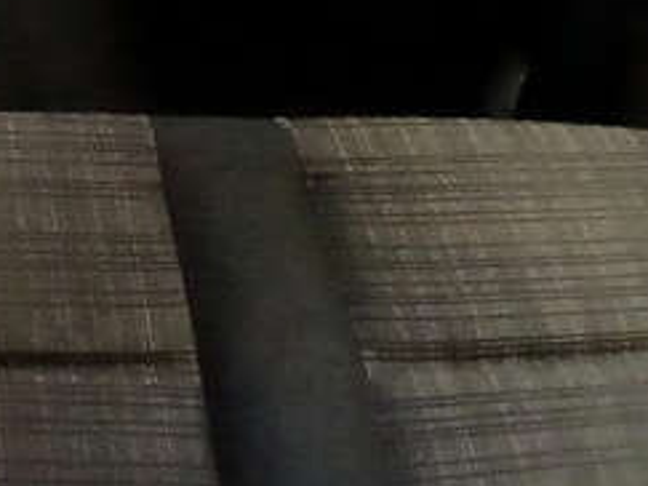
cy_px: -267
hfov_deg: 28.1
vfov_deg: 21.4
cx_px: -205
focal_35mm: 56
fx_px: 1048
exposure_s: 1/33.3
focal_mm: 1.4
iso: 320
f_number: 2.2
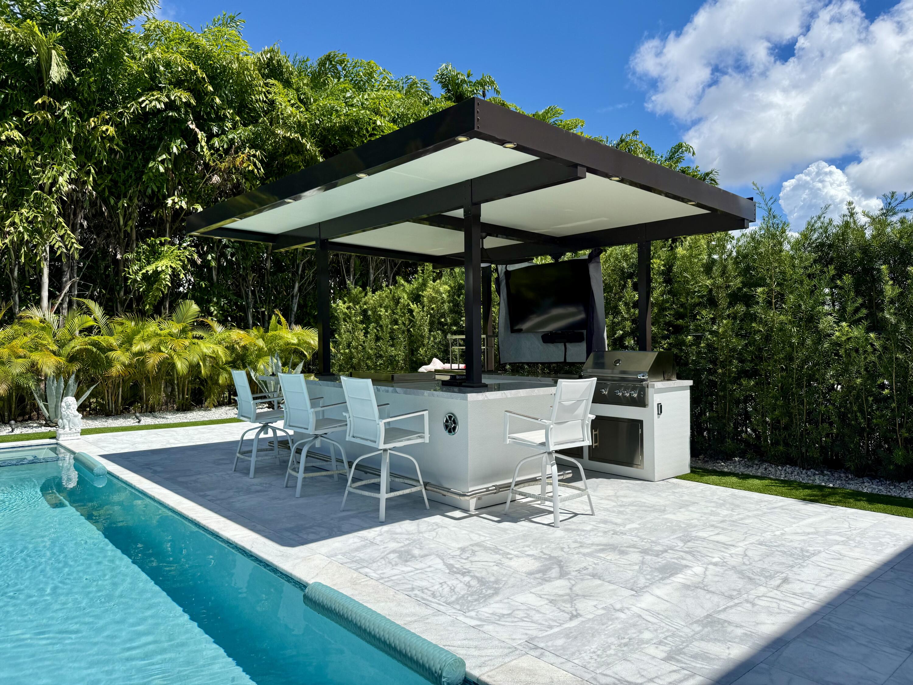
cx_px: 456
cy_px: 342
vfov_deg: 56.8
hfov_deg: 71.6
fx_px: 633
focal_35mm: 24
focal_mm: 6.76
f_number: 1.78
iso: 80
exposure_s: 1/7353
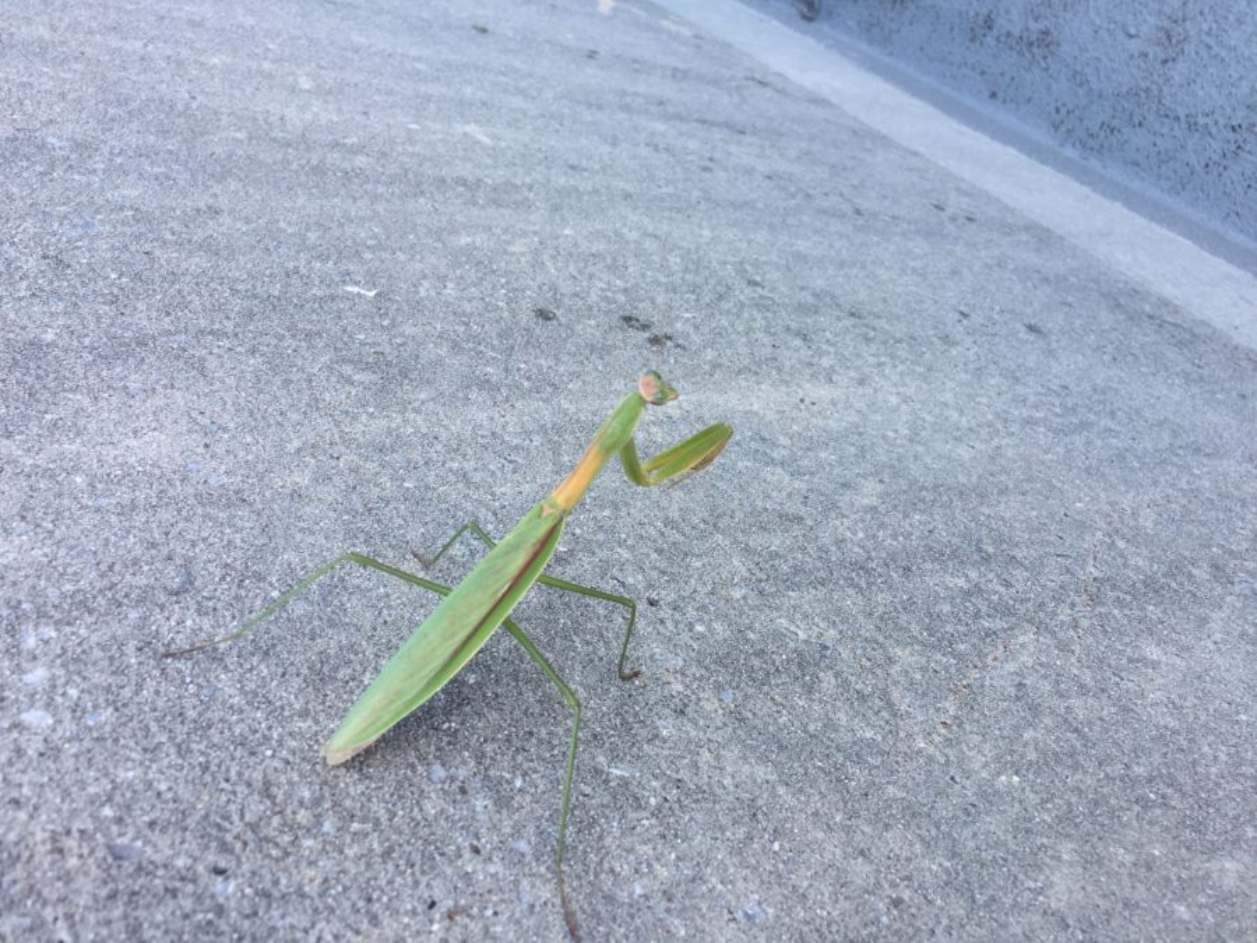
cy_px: 472
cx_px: 628
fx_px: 1053
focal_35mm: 29
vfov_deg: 48.2
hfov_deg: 61.7
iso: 32
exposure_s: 1/120
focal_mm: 4.15
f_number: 2.2
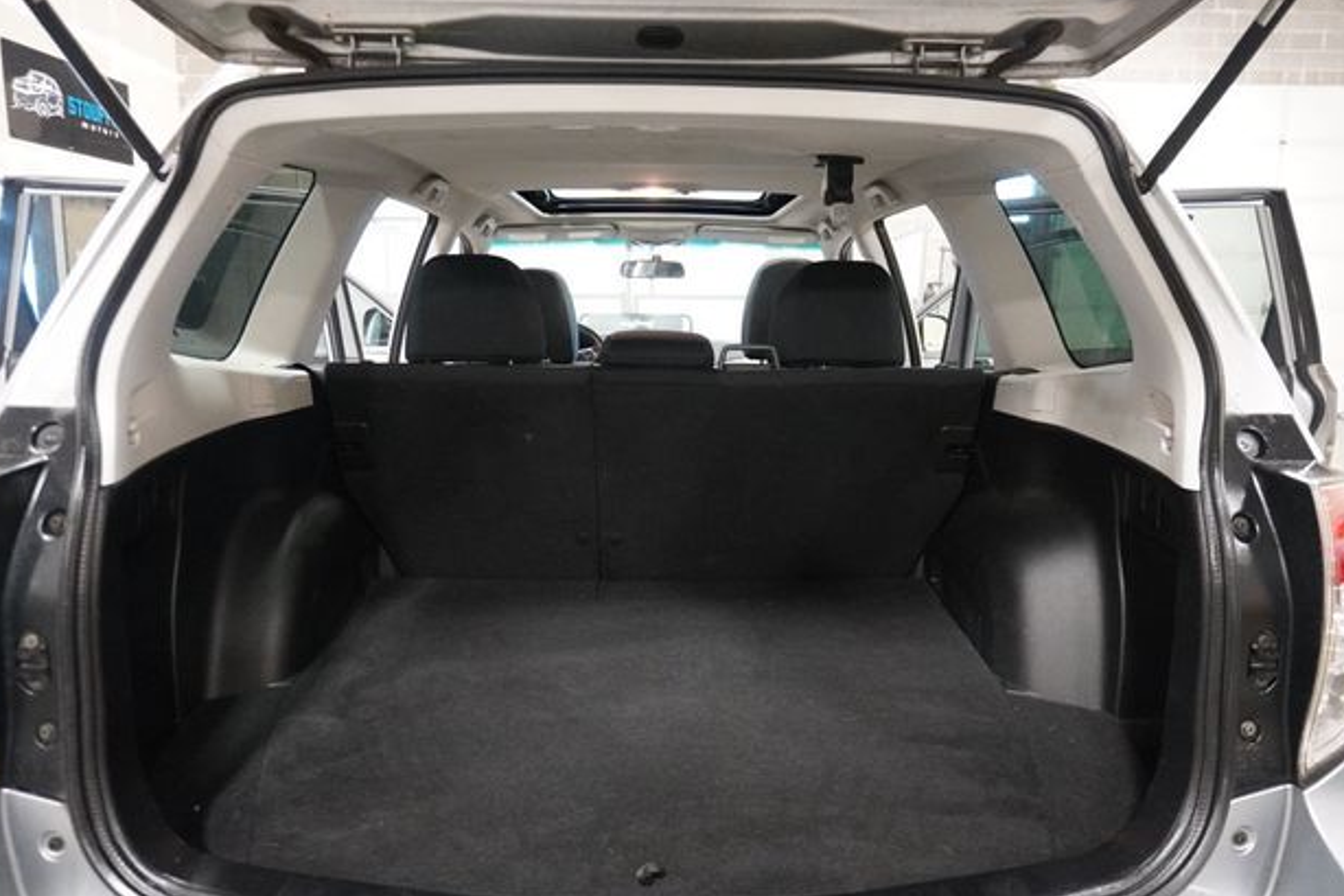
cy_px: 456
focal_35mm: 25
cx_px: 681
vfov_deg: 51.3
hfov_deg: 71.5
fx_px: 933
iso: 6400
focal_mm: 16
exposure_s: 1/60
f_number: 3.5
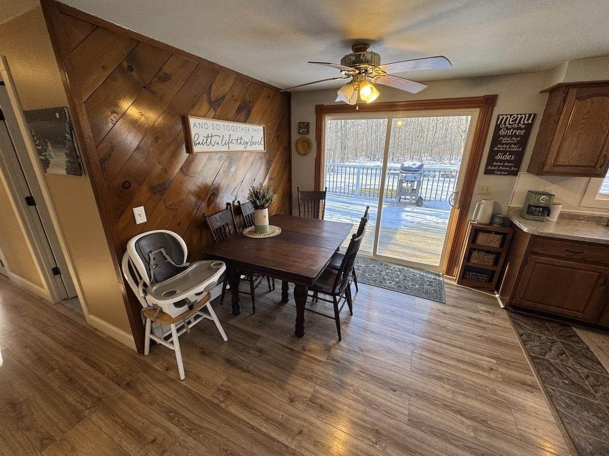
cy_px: 228
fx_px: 246
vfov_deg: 85.7
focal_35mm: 14
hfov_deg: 102.1
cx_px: 304
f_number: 2.2
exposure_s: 1/120
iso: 80
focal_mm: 2.22
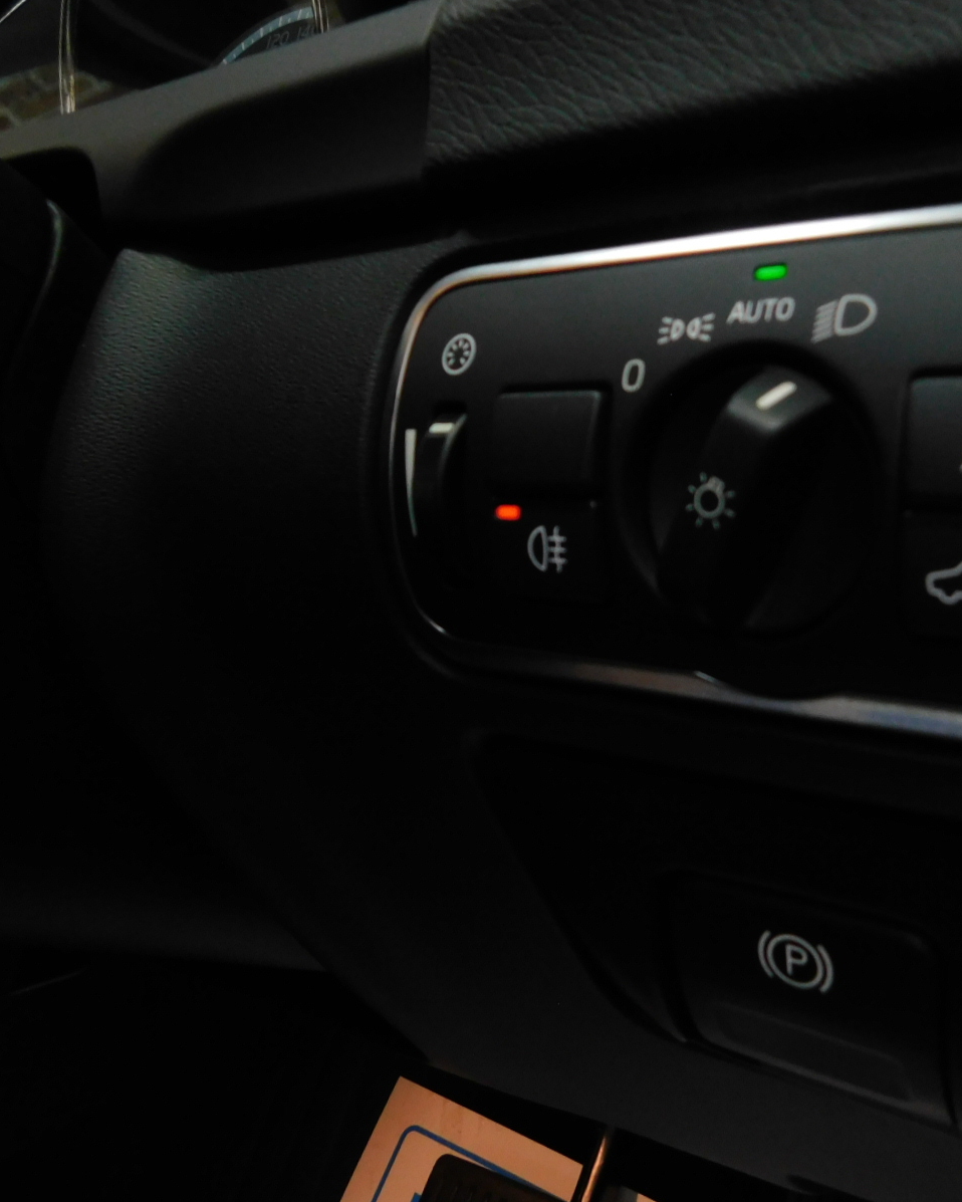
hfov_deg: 47.6
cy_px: 600
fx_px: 1067
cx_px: 653
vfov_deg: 58.8
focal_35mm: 30
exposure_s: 1/30
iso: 360
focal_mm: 4
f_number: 3
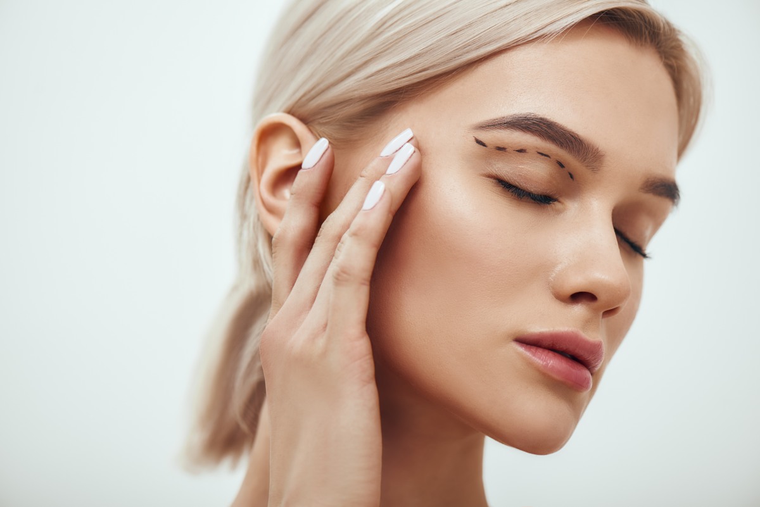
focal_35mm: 105
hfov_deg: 19.4
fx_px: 2217
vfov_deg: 13.1
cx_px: 380
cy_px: 254
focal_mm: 105
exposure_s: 1/160
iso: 250
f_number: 5.6
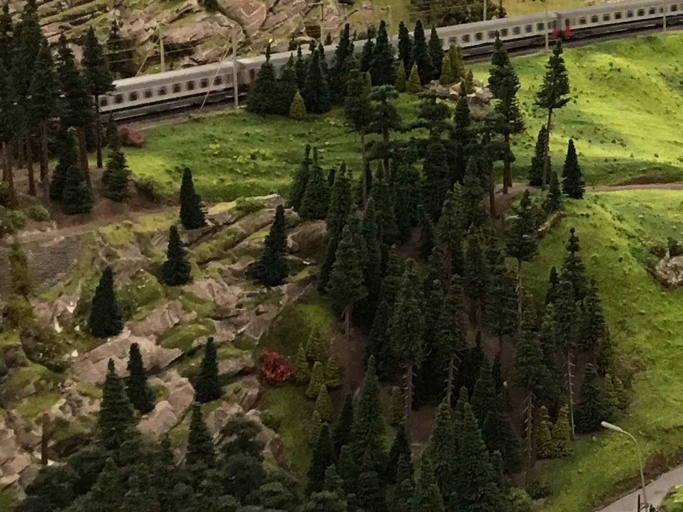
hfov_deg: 16.8
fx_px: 2091
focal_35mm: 106
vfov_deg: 13.8
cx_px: 1030
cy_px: 52
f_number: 2.2
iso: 50
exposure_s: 1/17
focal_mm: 4.15
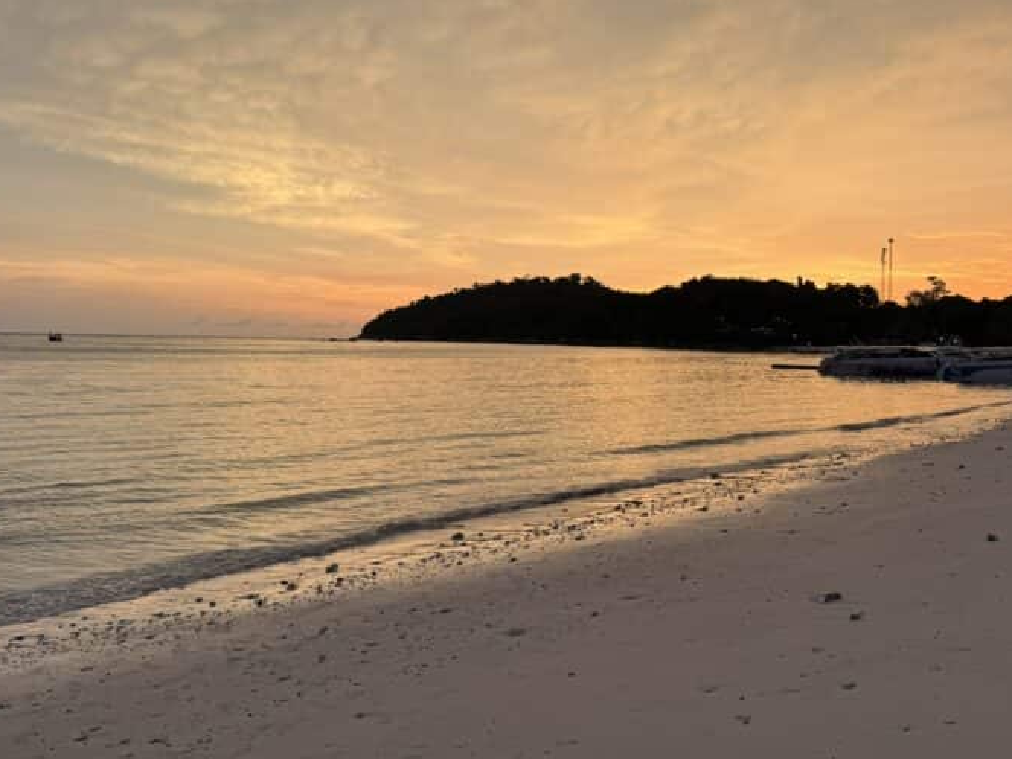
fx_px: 1082
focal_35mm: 37
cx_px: 642
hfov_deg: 49.6
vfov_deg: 38.5
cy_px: 309
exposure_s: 1/152
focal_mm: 6.76
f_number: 1.78
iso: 64
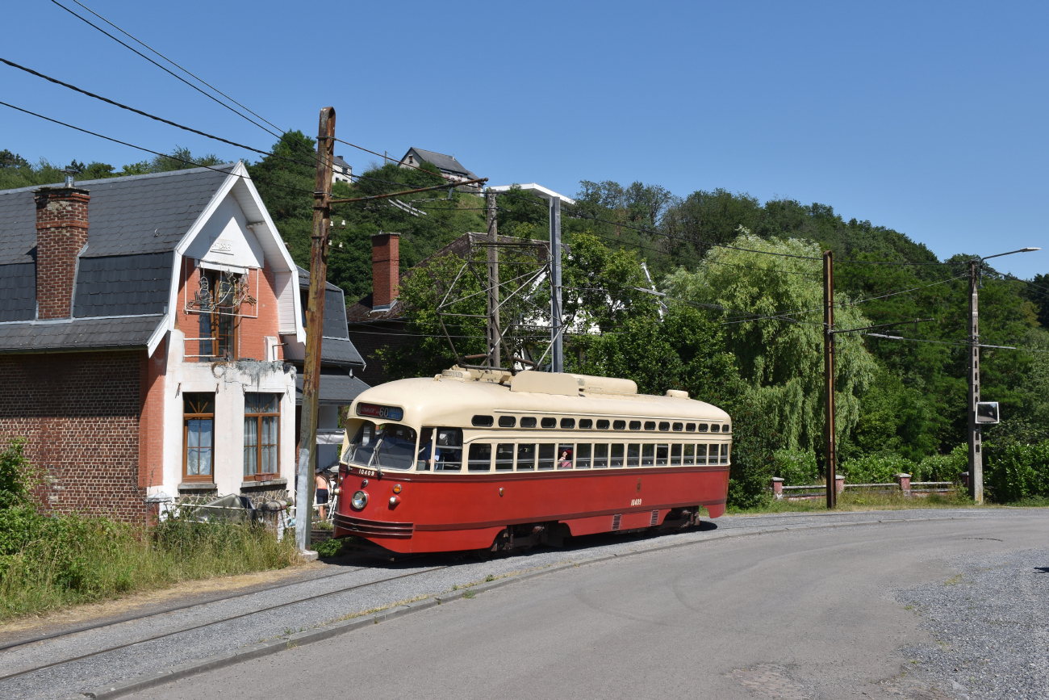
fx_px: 1136
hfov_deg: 49.5
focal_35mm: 39
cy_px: 350
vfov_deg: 34.2
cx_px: 524
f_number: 8
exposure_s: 1/500
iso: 100
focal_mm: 26
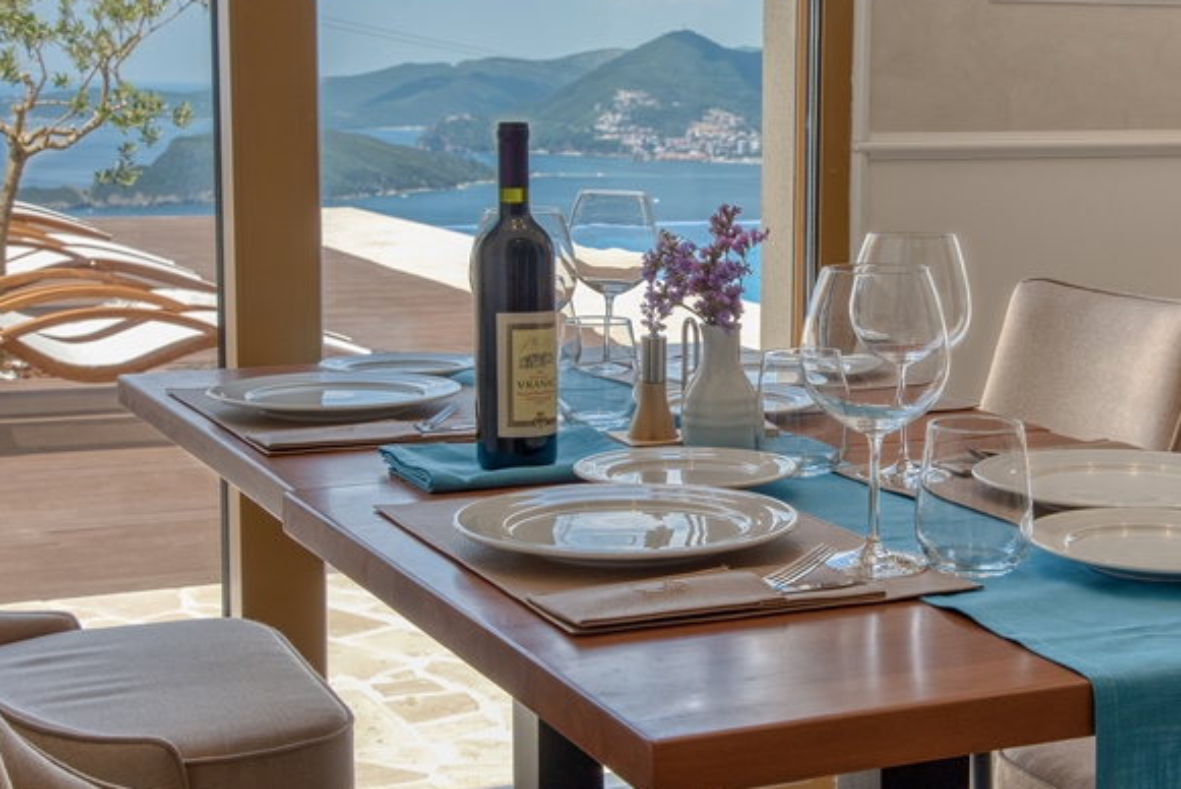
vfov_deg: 20.3
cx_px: 760
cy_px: 342
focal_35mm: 67
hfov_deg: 29.9
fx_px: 2199
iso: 400
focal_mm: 38
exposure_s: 1/100
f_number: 11
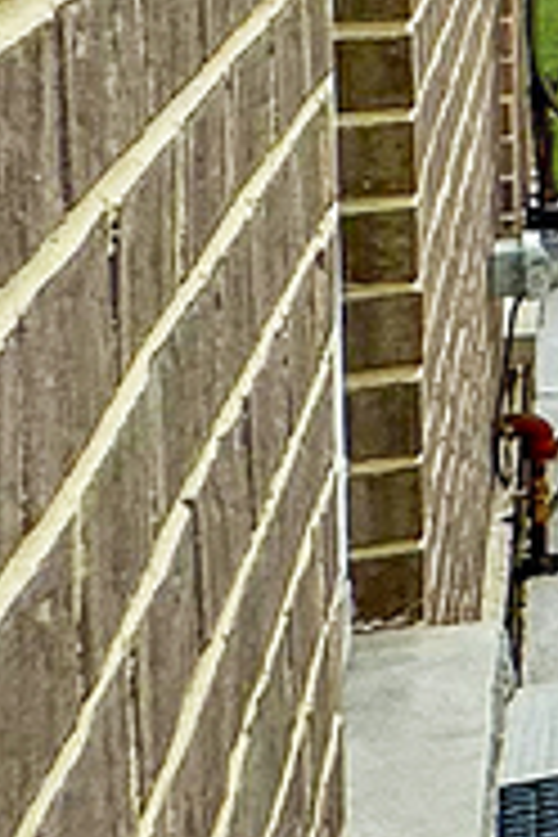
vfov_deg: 17.2
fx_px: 2627
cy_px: -180
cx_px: 2772
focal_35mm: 113
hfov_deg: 6.4
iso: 40
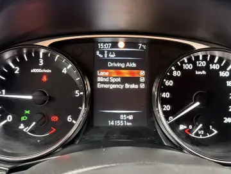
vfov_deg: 56.8
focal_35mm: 24
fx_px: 160
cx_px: 116
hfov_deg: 71.6
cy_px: 87
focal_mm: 6.76
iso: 800
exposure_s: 1/60
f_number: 1.78
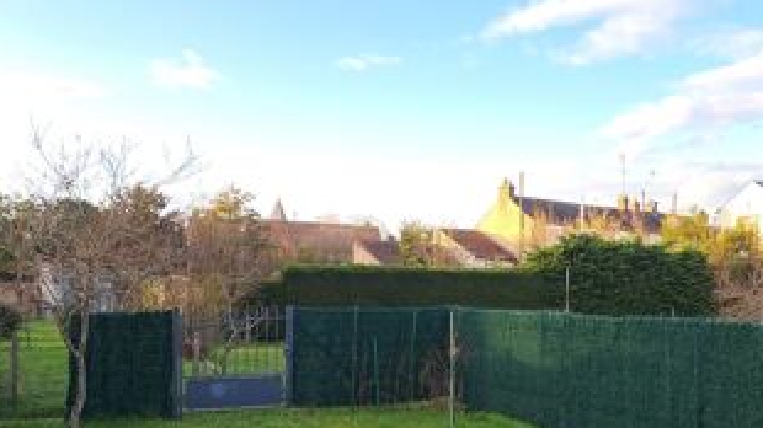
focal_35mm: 36
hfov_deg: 55.3
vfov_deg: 32.3
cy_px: 306
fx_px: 728
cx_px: 379
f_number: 1.8
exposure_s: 1/115
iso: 50
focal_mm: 5.23
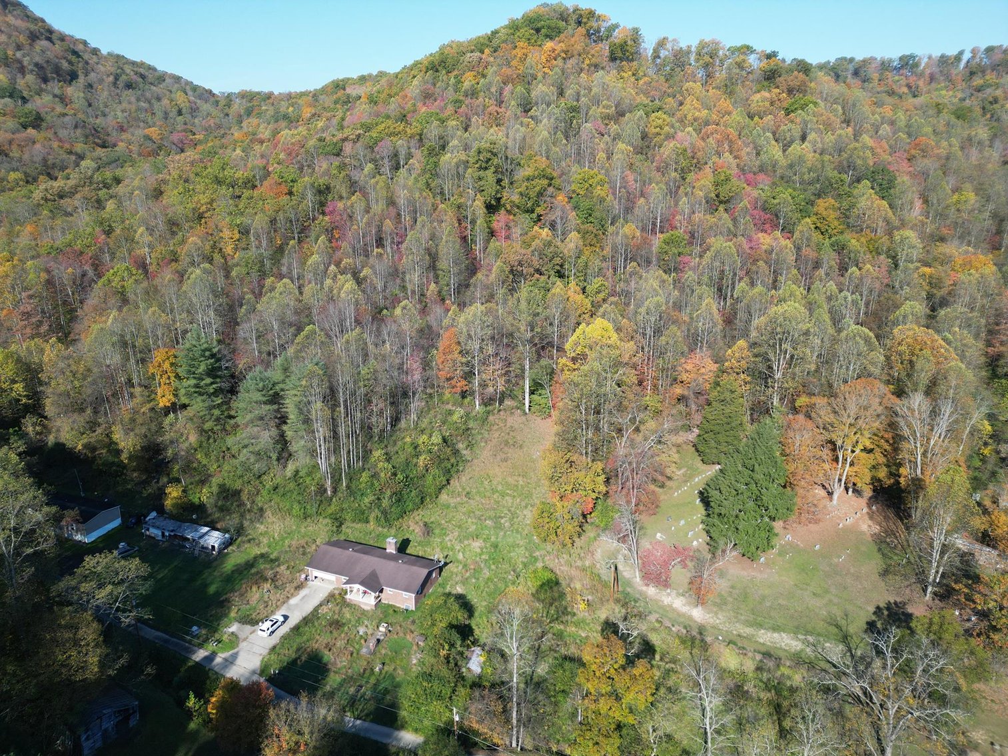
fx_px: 699
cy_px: 378
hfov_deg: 71.6
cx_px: 504
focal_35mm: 24
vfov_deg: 56.8
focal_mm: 6.72
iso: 120
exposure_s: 1/1500
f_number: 1.7
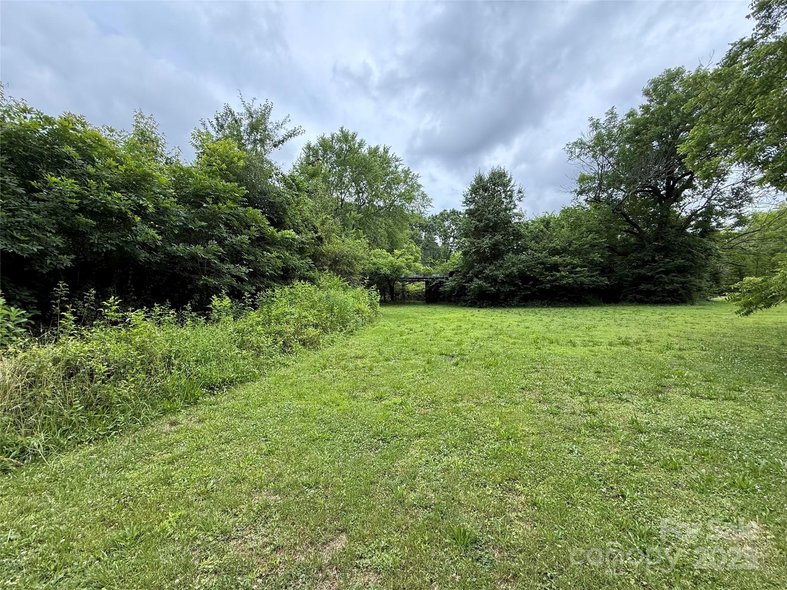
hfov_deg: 102.1
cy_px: 295
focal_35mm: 14
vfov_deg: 85.7
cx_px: 394
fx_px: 318
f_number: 2.2
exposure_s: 1/312
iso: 50
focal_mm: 2.22
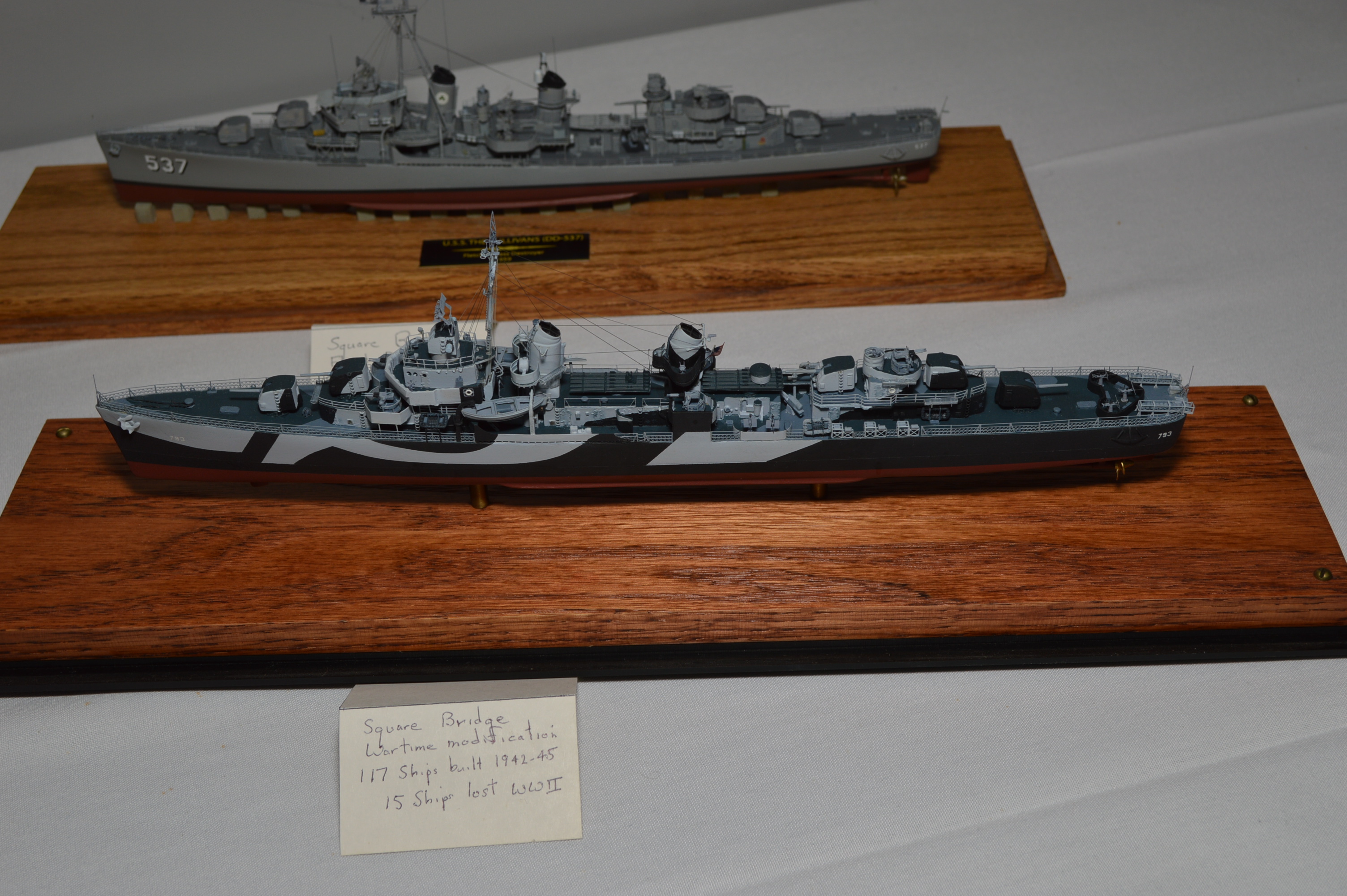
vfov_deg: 29.8
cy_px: 448
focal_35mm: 45
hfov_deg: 43.6
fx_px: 1682
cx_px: 674
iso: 100
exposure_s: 1/60
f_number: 8
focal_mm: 30
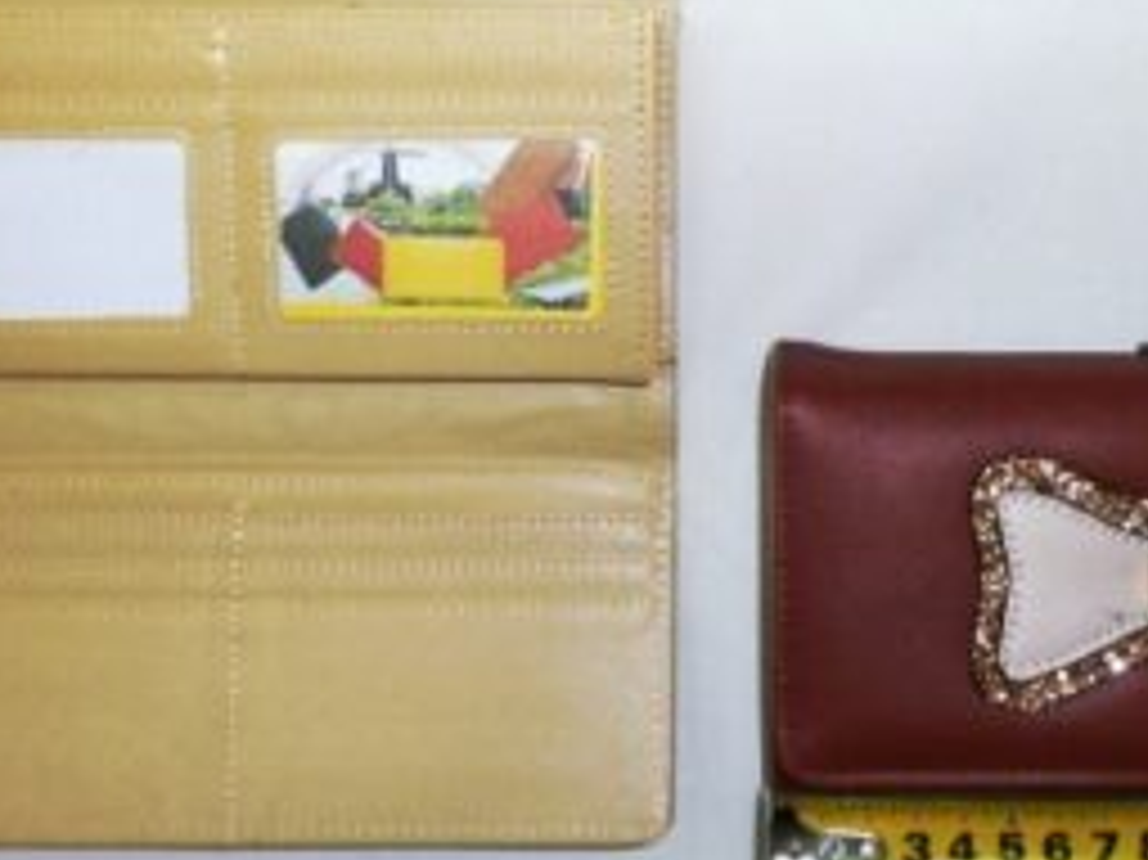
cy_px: 169
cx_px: 797
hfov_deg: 35.7
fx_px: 1757
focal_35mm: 53
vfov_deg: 27.0
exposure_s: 1/30
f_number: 2.9
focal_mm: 4.8
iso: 125
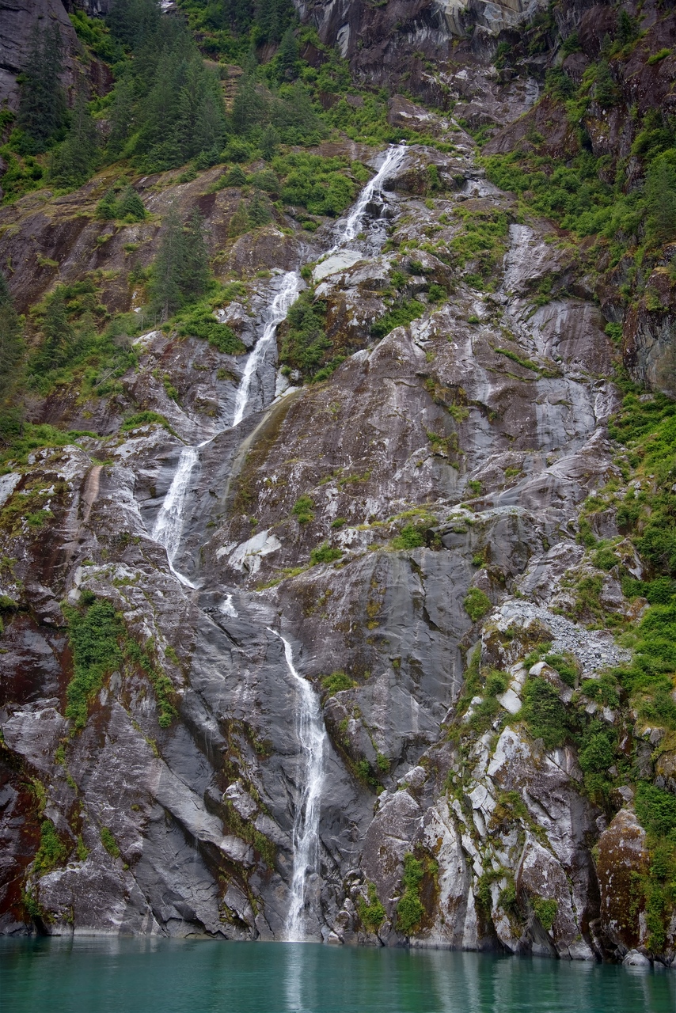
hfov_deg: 29.3
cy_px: 506
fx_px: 1295
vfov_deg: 42.7
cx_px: 338
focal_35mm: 46
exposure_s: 1/100
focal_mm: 46
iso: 100
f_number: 5
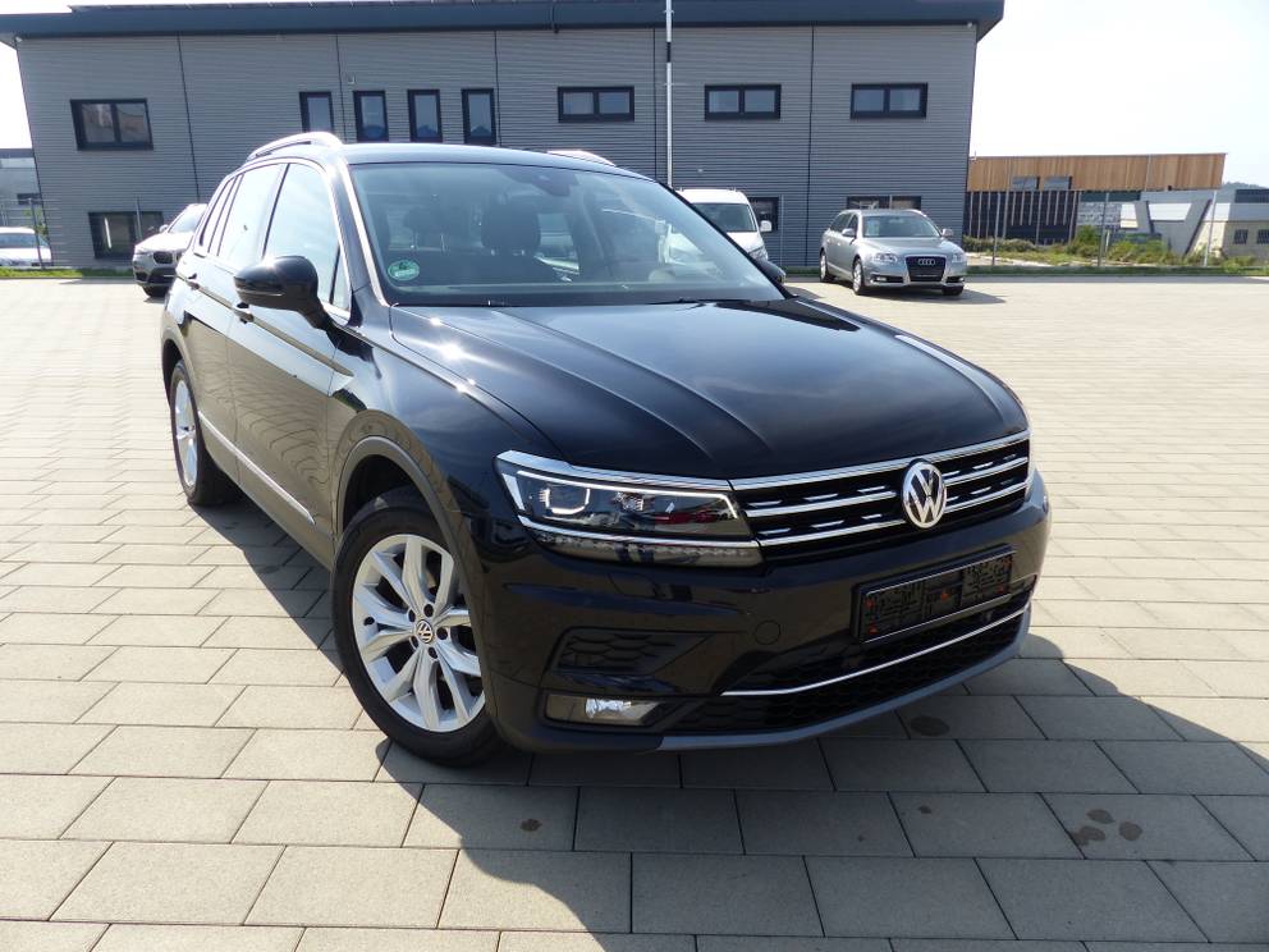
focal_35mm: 25
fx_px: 916
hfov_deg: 69.4
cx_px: 634
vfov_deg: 54.9
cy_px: 476
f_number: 4
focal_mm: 4.5
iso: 100
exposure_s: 1/500
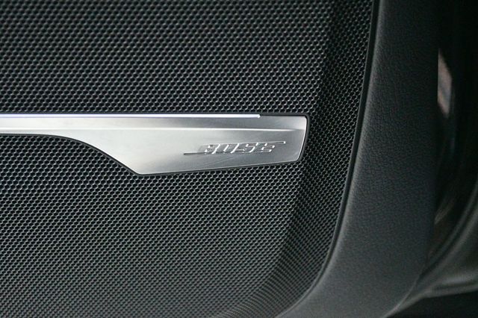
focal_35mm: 82
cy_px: 159
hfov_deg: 24.8
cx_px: 239
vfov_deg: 16.6
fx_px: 1088
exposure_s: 1/50
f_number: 5.6
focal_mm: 55
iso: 12800
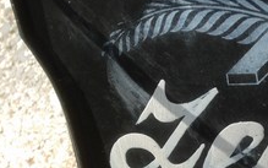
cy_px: 148
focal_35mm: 102
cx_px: 327
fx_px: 745
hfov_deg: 19.2
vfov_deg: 12.7
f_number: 2.4
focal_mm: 4.12
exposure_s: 1/1004
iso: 50
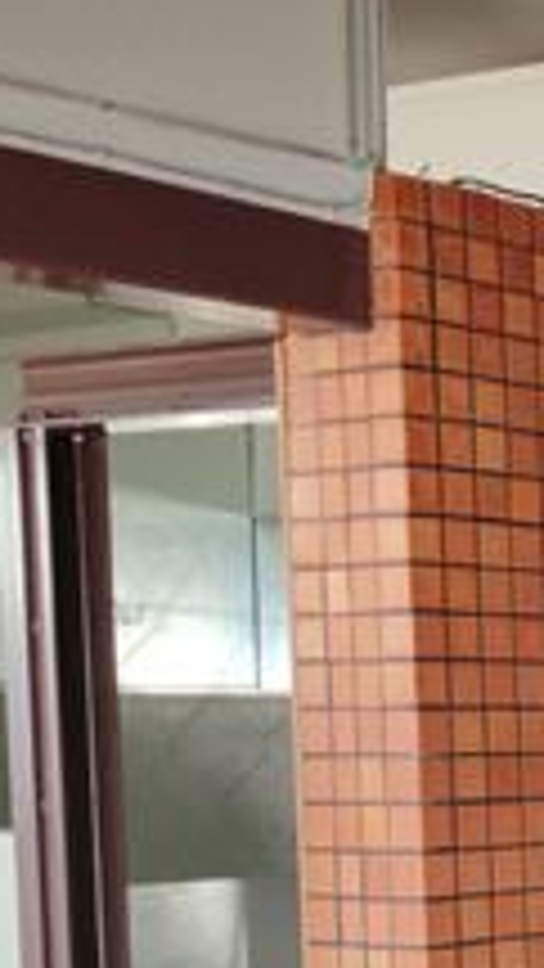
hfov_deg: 11.0
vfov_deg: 22.1
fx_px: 2410
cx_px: 1268
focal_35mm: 94
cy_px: 878
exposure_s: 1/50
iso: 150
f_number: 1.8
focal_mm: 4.25
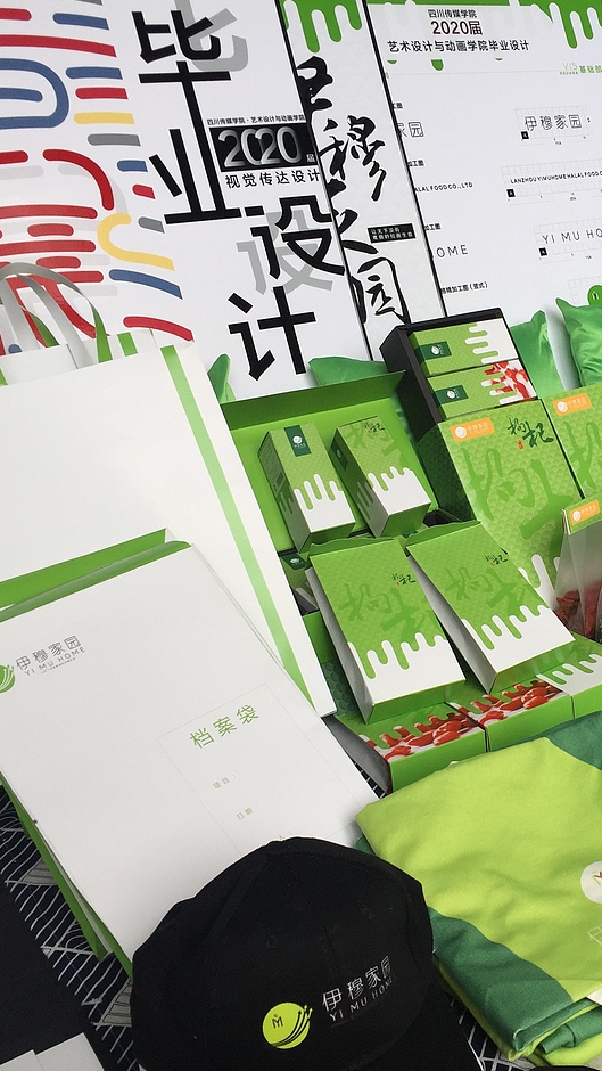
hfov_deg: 26.7
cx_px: 550
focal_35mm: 43
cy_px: 533
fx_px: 1220
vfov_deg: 47.4
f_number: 2.2
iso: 32
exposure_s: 1/278
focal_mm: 4.15
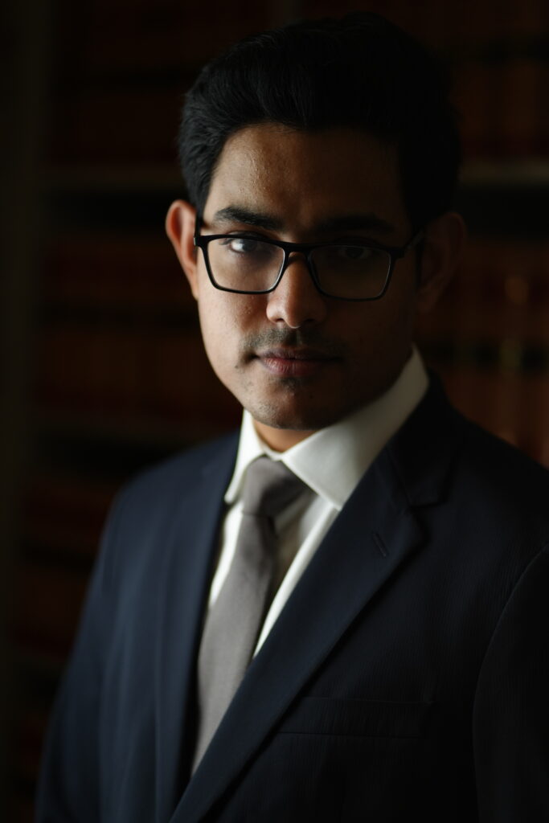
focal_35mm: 85
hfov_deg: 16.1
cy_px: 412
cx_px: 274
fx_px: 1944
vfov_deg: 23.9
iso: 400
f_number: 1.8
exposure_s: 1/250
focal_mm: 85
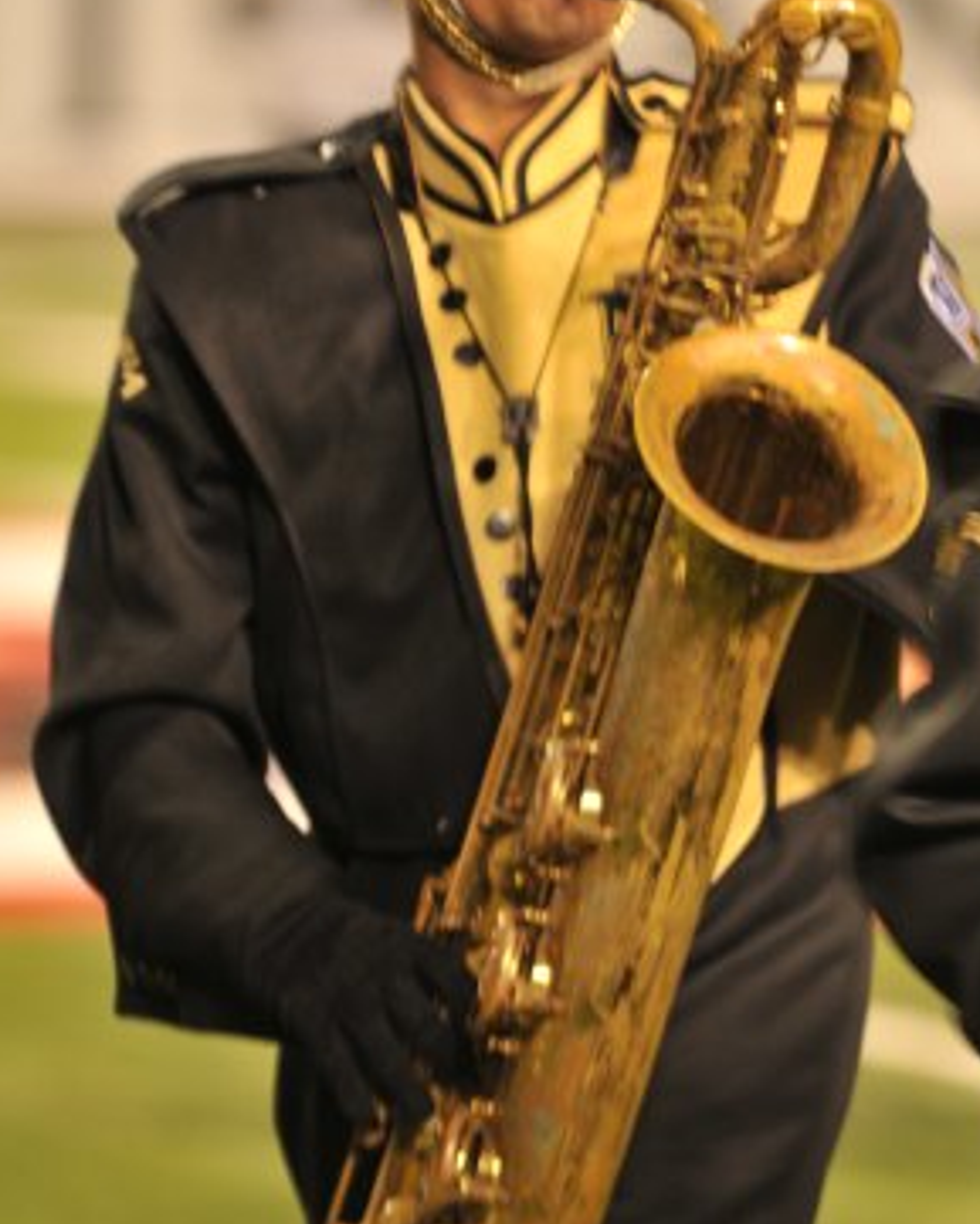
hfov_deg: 3.3
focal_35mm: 468
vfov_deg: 4.1
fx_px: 16960
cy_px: 539
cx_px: 558
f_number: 2.8
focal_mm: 200
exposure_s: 1/60
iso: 400
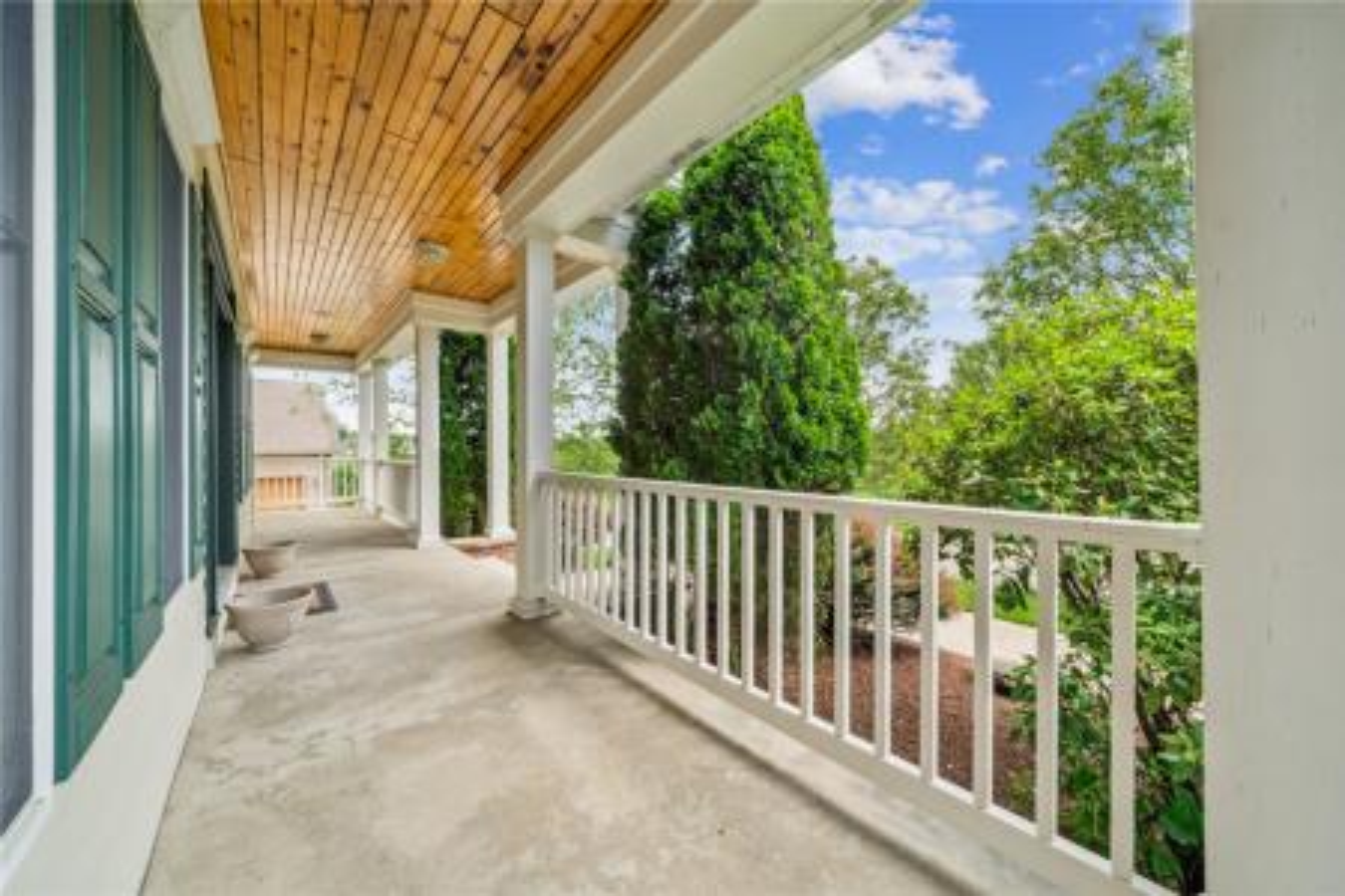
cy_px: 448
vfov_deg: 90.0
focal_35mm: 12
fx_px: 448
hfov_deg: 112.6
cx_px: 672
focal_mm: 12
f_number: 11
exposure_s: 1/40
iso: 200
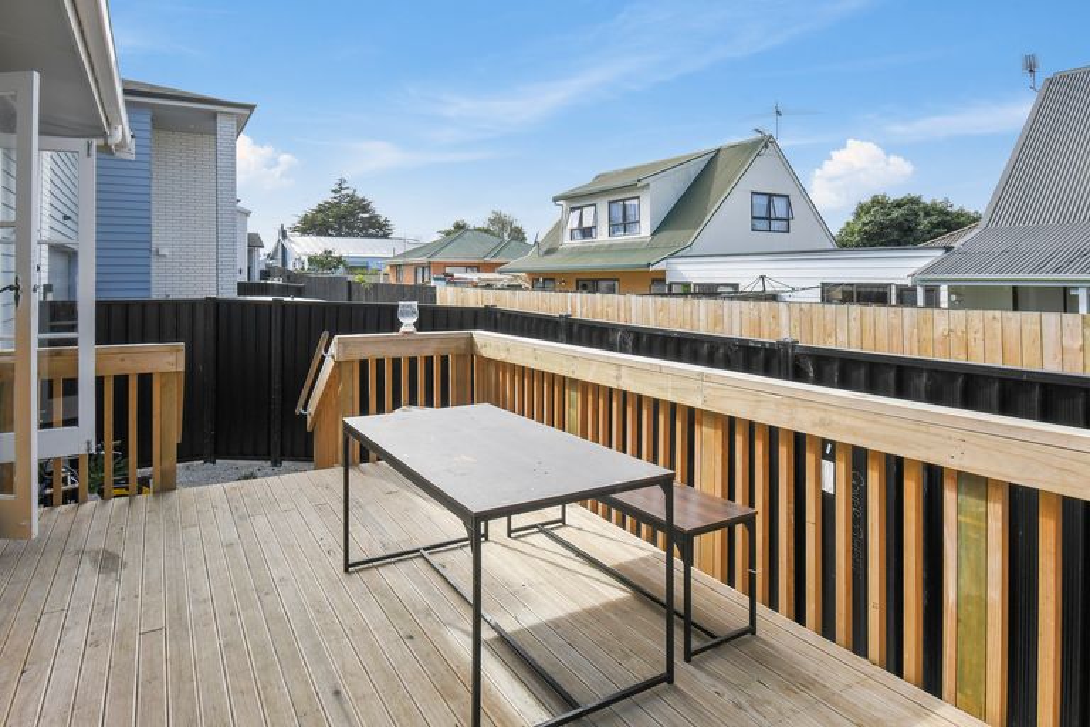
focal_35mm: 19
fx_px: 575
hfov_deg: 86.9
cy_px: 364
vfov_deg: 64.6
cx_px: 545
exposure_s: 1/640
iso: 400
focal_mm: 13
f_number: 10
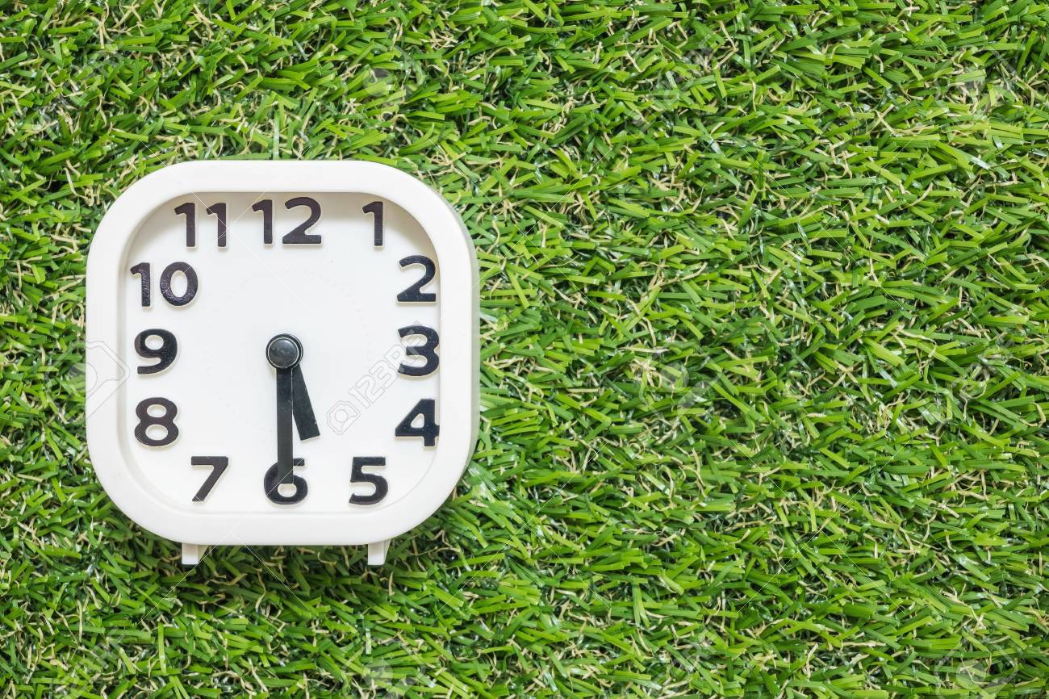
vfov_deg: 18.2
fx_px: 2185
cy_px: 350
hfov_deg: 27.0
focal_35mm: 75
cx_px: 524
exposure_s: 10
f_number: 11
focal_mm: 50
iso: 200
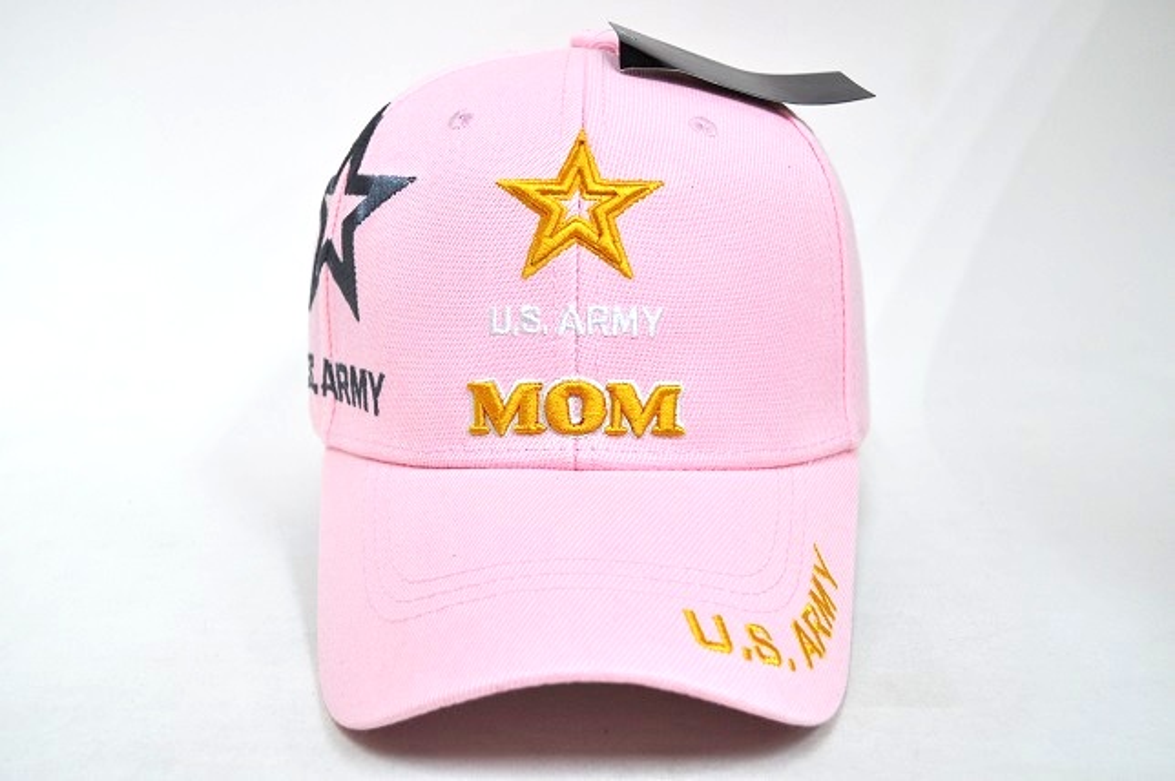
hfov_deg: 45.0
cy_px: 390
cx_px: 588
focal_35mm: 44
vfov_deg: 30.8
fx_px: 1418
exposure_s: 1/125
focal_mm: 29
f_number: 5.6
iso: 360
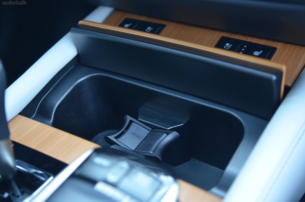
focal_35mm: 48
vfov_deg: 28.0
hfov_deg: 41.2
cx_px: 152
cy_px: 101
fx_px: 406
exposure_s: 1/100
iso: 1600
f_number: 2.8
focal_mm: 32
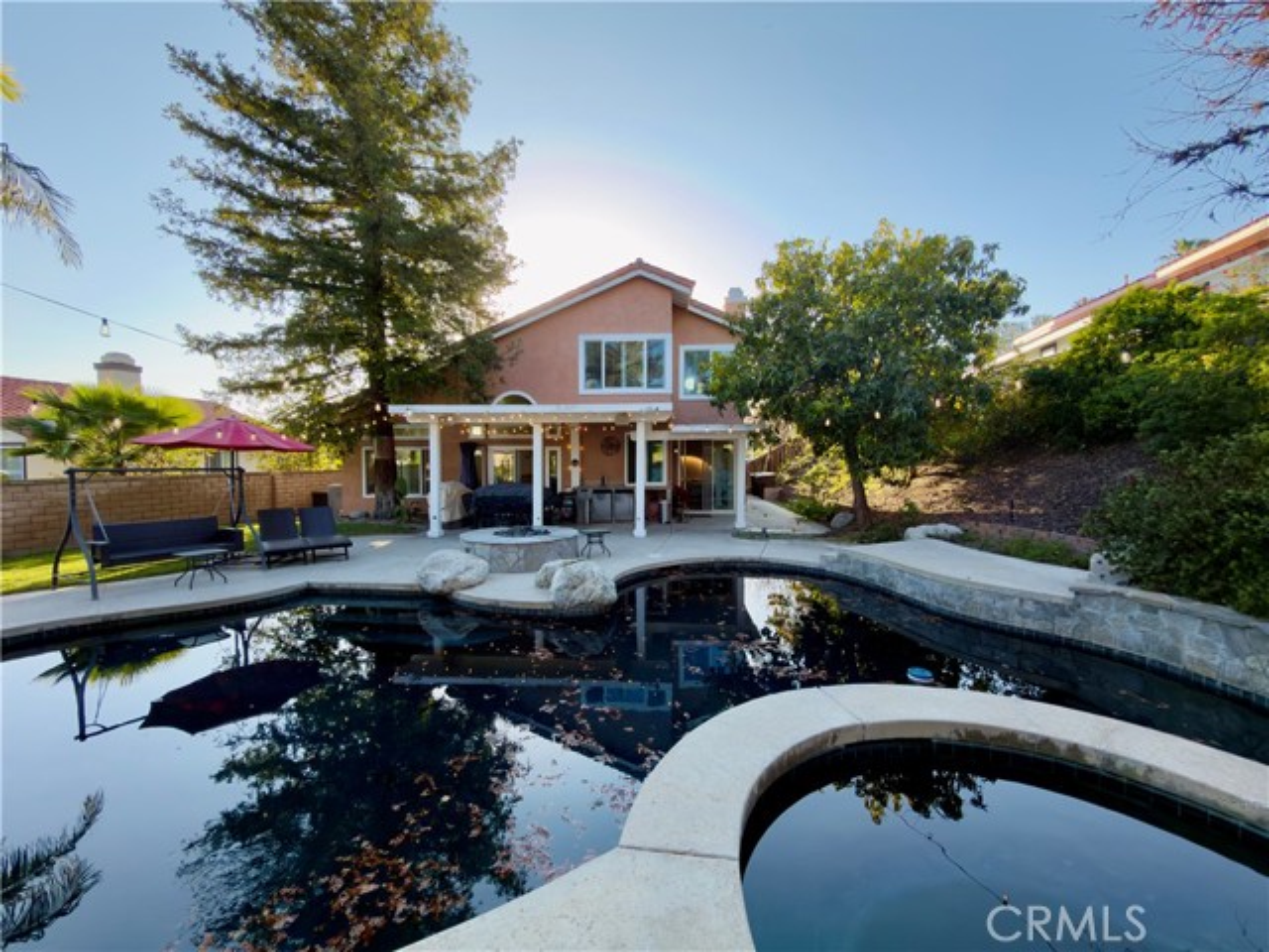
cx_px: 634
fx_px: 513
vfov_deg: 85.7
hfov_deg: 102.1
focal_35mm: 14
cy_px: 476
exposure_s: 1/233
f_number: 2.2
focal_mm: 2.22
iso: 20
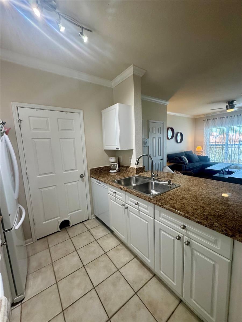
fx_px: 130
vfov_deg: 102.1
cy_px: 161
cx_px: 121
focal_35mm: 14
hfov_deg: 85.7
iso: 320
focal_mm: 2.22
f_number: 2.2
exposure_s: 1/120
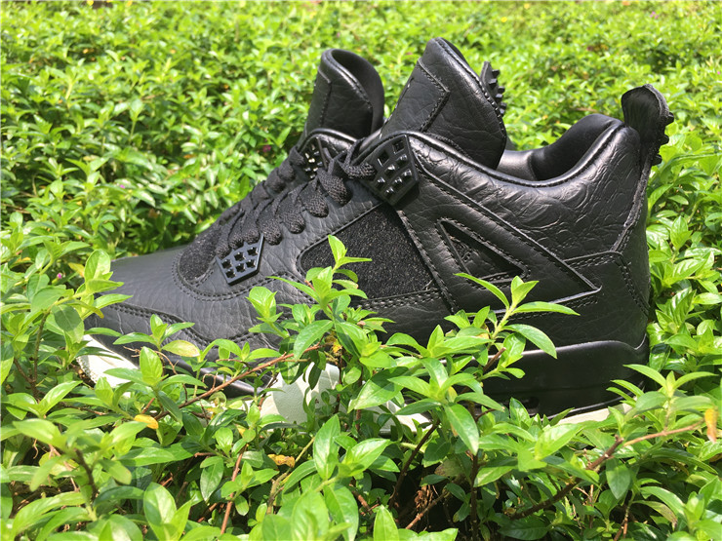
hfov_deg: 61.7
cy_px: 270
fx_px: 605
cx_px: 361
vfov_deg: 48.2
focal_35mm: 29
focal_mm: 4.15
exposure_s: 1/392
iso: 25
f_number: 2.2
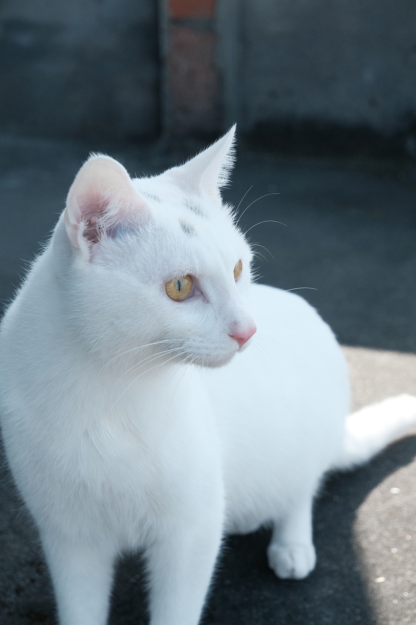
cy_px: 312
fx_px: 1179
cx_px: 208
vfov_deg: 29.7
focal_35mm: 68
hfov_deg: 20.0
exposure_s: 1/640
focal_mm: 45
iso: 1000
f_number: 5.6
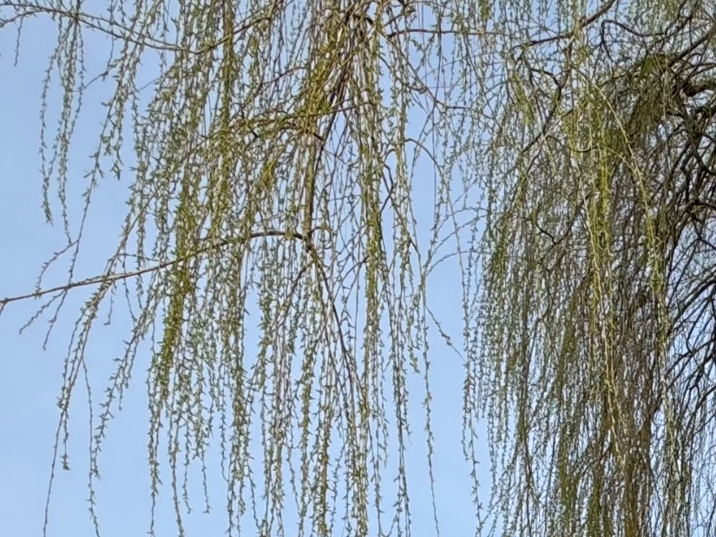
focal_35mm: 57
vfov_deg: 19.9
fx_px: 1179
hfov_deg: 31.7
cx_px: 683
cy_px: 923
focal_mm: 2.22
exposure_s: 1/1143
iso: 40
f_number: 2.2
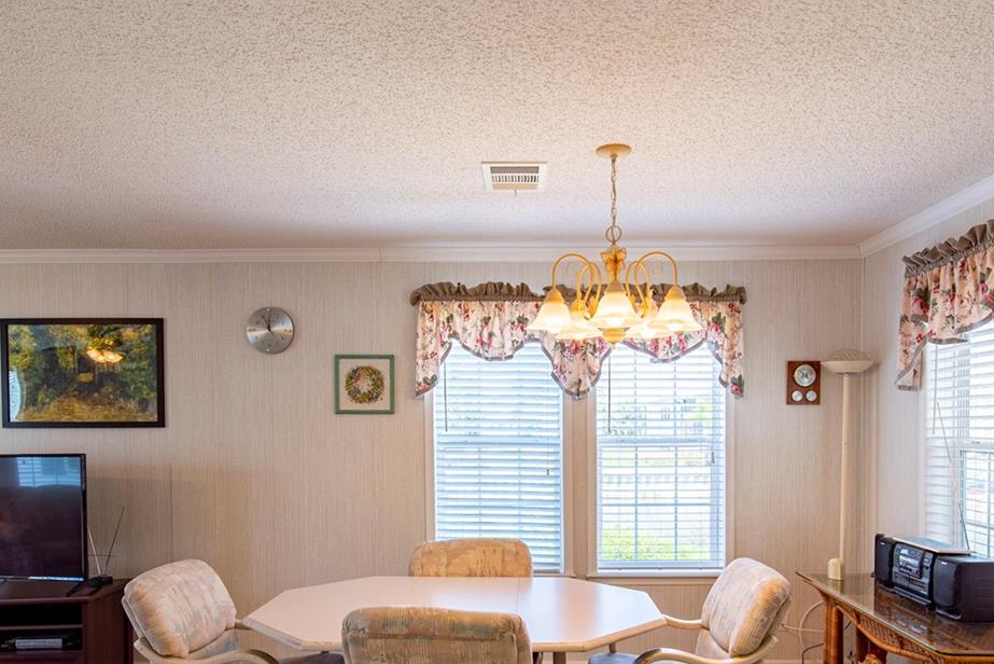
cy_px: 435
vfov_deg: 48.9
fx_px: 718
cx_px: 517
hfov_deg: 69.3
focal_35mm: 26
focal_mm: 15
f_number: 4.5
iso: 100
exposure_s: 1/80
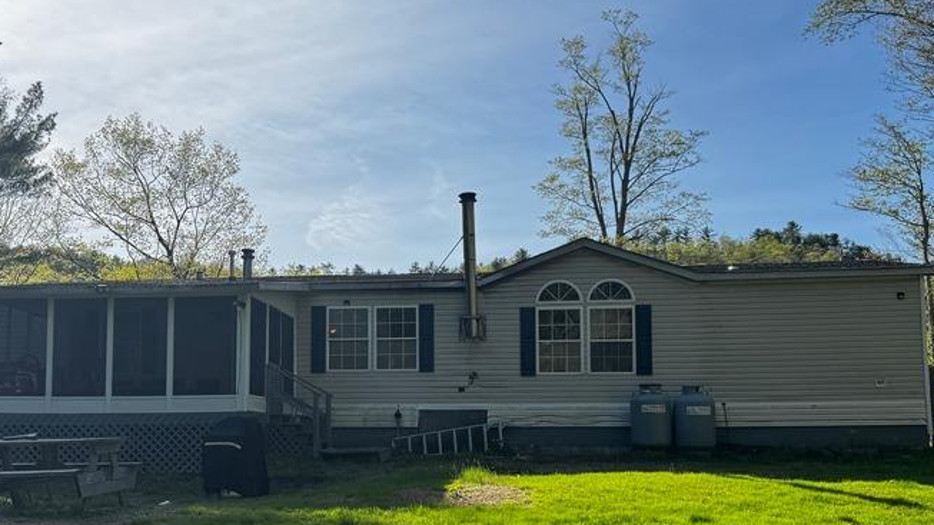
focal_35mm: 41
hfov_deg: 49.3
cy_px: 358
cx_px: 405
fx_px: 1015
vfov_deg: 28.8
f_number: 1.78
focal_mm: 6.76
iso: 80
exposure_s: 1/2710
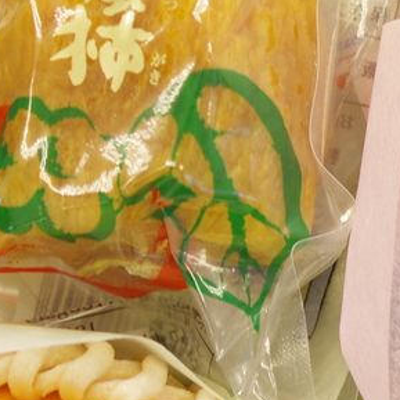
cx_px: 969
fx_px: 5752
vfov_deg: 4.0
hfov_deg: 3.9
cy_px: 76
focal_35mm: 440
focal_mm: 50
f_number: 2.8
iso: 400
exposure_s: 1/100
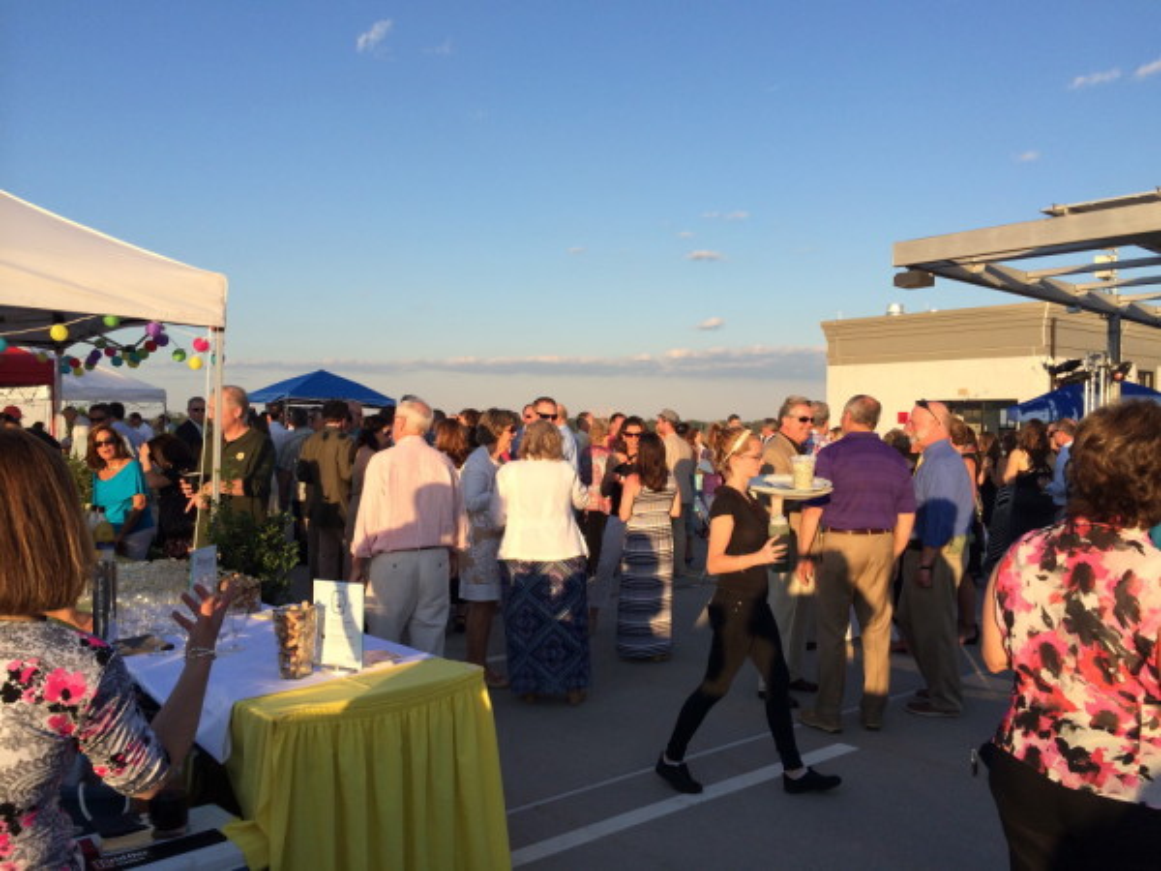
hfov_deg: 60.0
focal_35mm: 30
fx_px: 1006
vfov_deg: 46.8
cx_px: 580
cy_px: 436
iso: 32
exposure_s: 1/1080
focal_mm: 4.12
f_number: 2.2
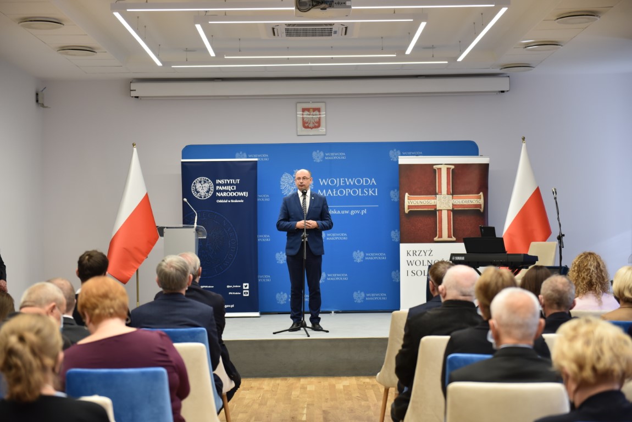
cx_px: 316
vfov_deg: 19.5
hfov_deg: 28.8
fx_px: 1229
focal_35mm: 70
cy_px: 211
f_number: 3.2
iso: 800
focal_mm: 70
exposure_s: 1/160
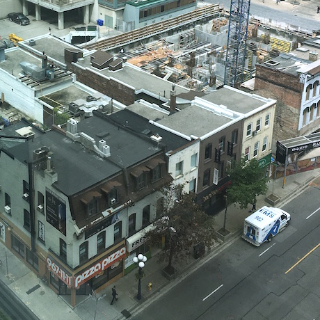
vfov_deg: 28.6
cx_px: 106
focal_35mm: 57
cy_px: 17
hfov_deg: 29.8
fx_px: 596
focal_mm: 4.15
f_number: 2.2
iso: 25
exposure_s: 1/553
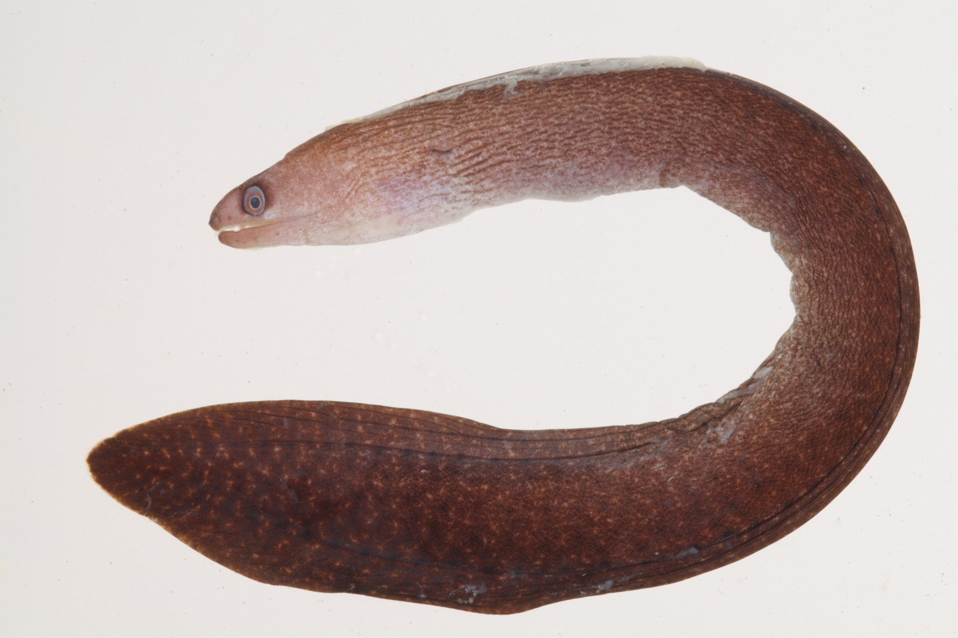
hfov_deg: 13.0
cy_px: 319
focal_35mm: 158
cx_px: 479
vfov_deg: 8.7
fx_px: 4204
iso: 100
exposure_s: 1/60
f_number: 27
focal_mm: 105
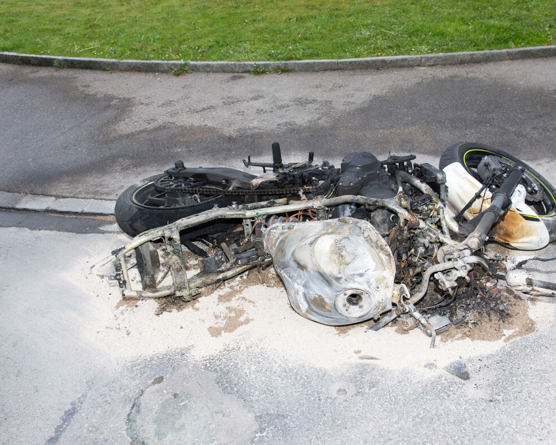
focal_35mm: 38
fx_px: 625
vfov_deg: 39.1
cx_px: 308
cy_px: 219
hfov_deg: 47.9
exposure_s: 1/60
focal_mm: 22
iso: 800
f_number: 5.6
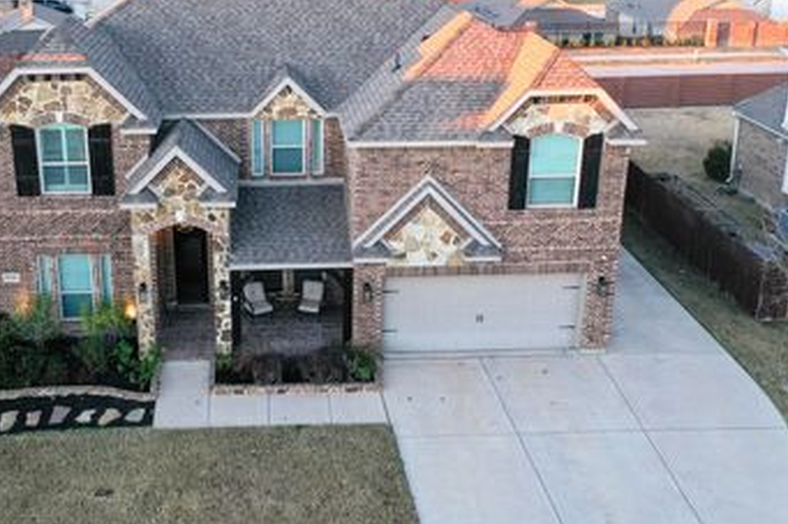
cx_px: 296
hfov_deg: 47.0
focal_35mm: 41
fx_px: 897
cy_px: 172
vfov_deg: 32.3
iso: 100
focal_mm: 10.26
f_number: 3.5
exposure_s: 1/80
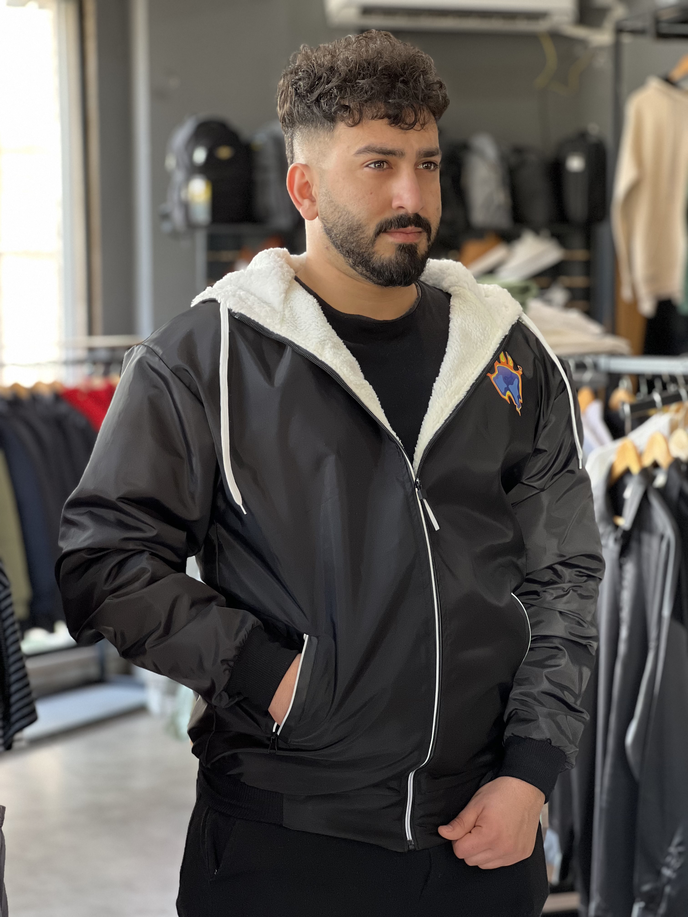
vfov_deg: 25.3
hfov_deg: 19.1
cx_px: 344
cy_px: 458
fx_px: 2041
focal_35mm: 77
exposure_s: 1/64
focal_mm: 9
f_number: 2.8
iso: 250
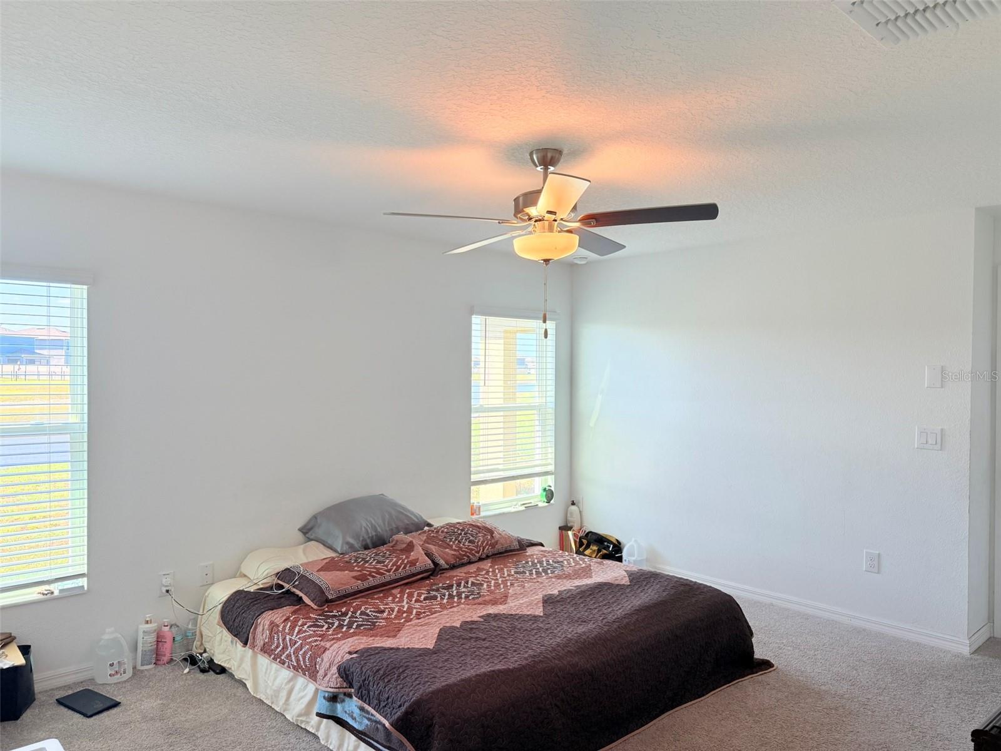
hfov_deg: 71.6
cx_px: 500
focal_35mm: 24
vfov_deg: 56.8
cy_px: 376
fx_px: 694
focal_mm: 6.76
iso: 125
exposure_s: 1/240
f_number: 1.78
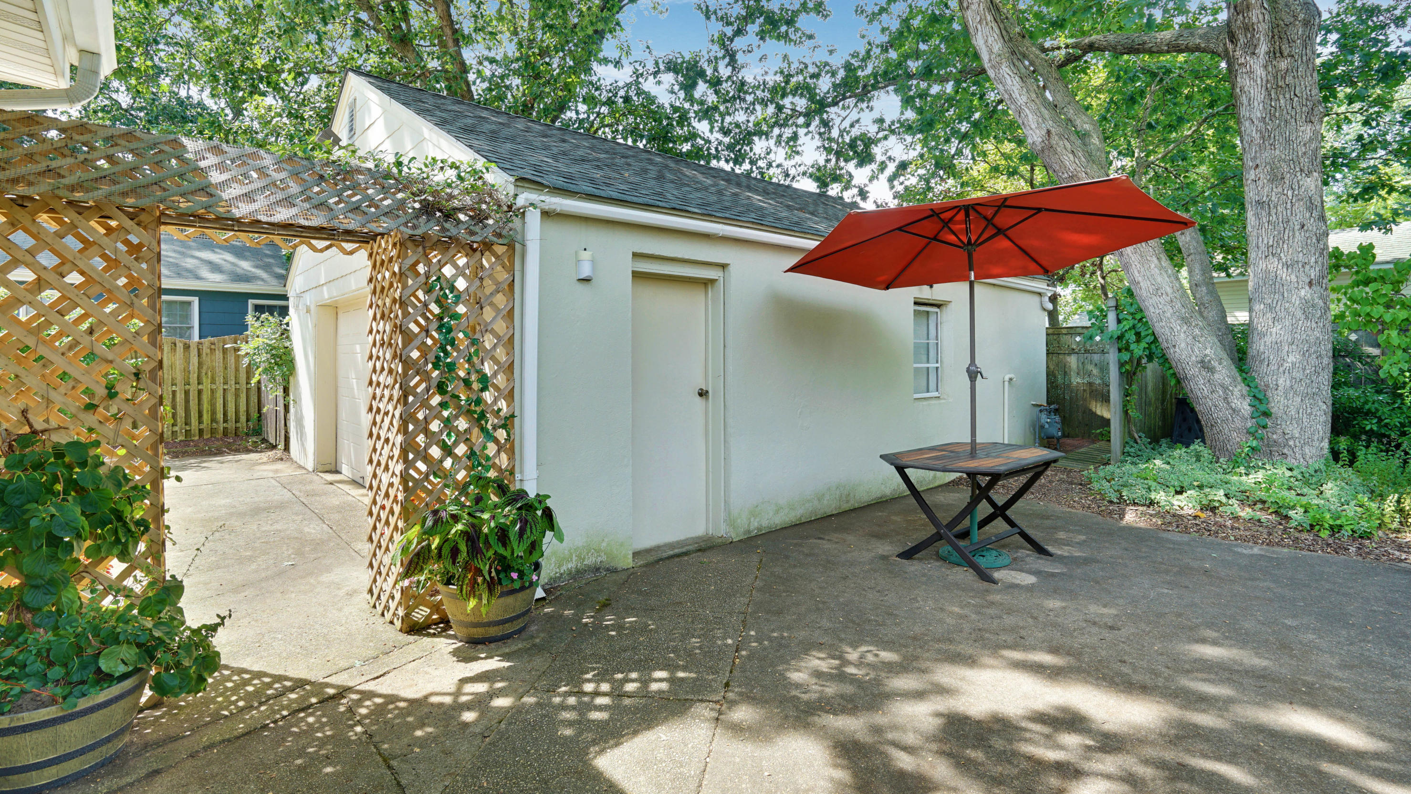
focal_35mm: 17
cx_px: 704
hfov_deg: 95.9
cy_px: 354
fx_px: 636
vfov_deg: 63.7
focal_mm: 16
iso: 200
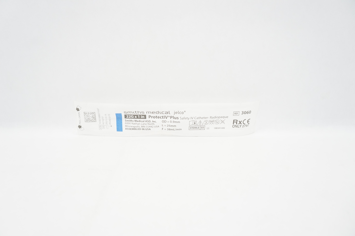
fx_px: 266
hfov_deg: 67.4
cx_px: 178
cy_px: 118
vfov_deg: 47.8
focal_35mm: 27
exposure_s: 1/60
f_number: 6.3
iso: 800
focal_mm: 18
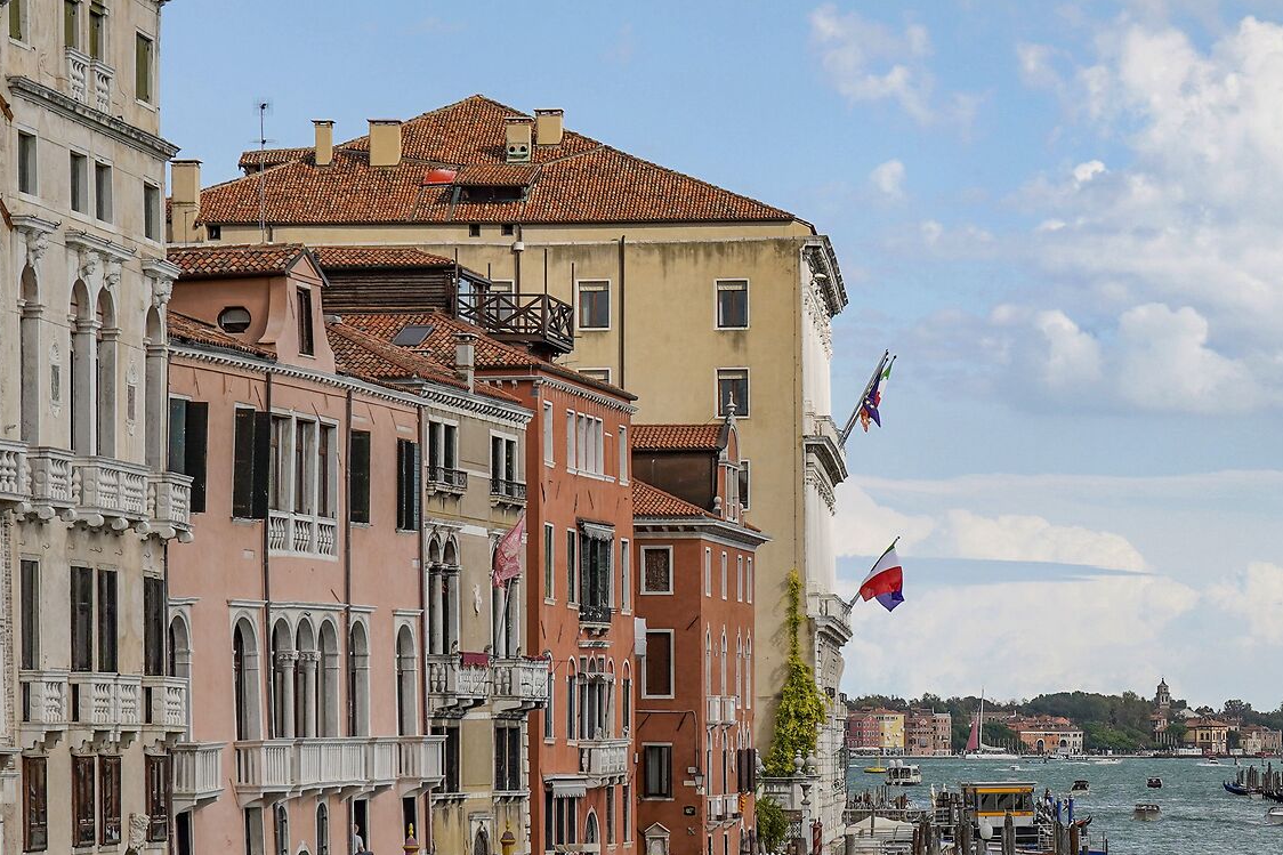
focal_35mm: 126
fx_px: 4497
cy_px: 529
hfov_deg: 16.1
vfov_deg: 10.9
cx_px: 1108
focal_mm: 39.4
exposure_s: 1/200
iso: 100
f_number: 8
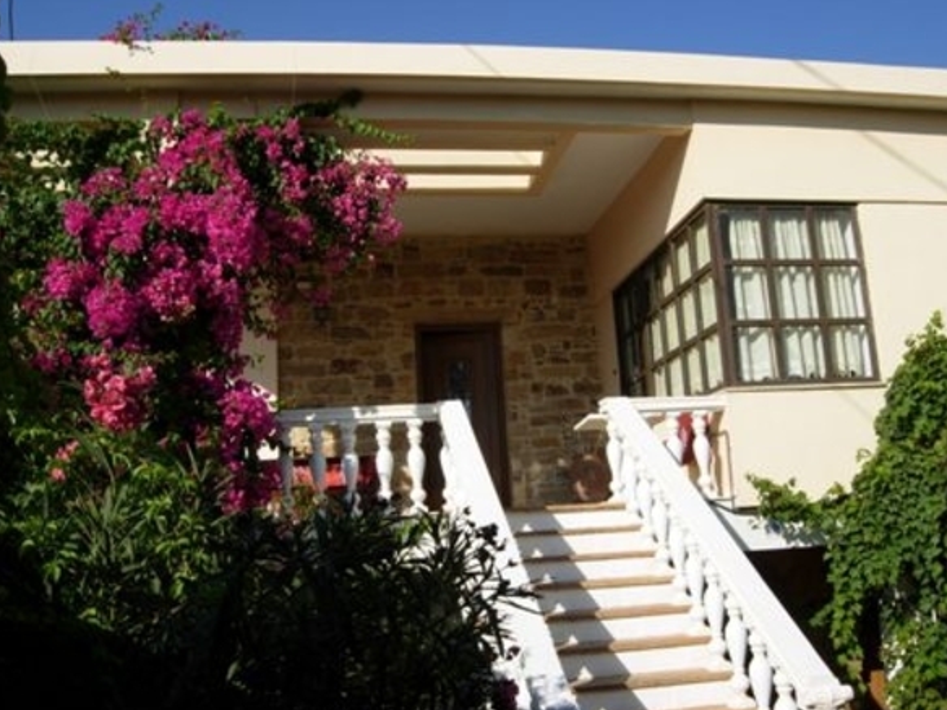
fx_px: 1012
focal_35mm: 37
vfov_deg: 38.7
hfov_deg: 50.1
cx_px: 474
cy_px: 360
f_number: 6.1
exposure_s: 1/362
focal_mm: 7.5
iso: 50
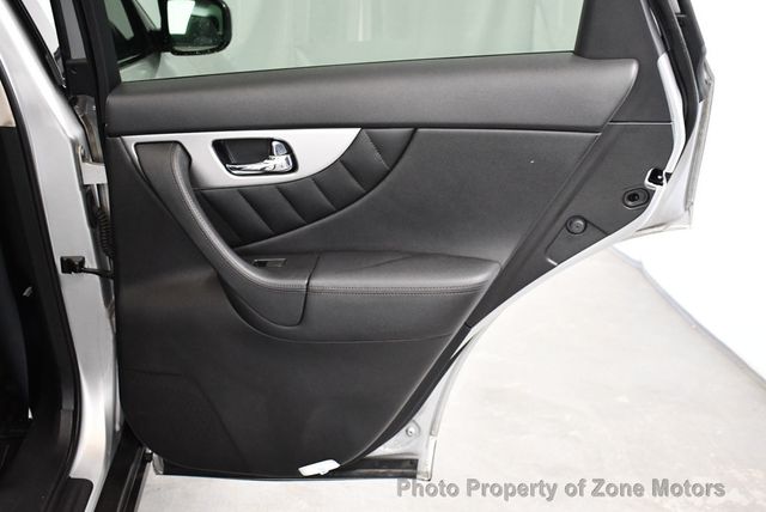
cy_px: 256
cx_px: 383
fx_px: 767
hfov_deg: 53.1
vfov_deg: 36.9
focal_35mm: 36
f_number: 3.5
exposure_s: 1/80
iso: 3200
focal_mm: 18
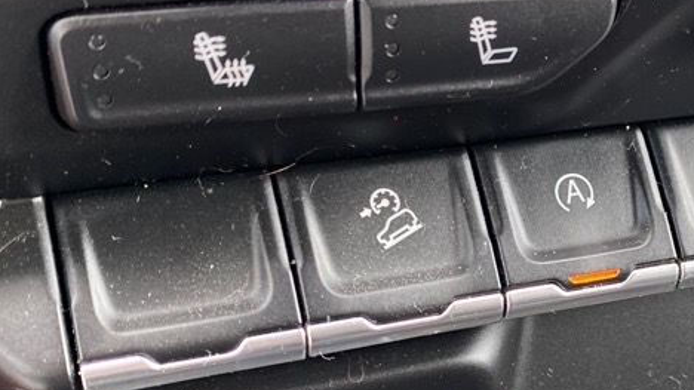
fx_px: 1141
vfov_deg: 19.3
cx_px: 568
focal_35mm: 62
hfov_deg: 32.8
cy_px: 292
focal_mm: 4.25
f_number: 1.8
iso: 125
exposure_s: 1/49
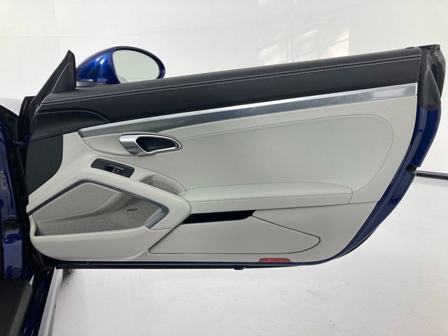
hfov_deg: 63.4
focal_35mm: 28
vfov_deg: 49.7
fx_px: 362
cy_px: 168
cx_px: 224
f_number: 1.8
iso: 20
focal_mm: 3.99
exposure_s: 1/121
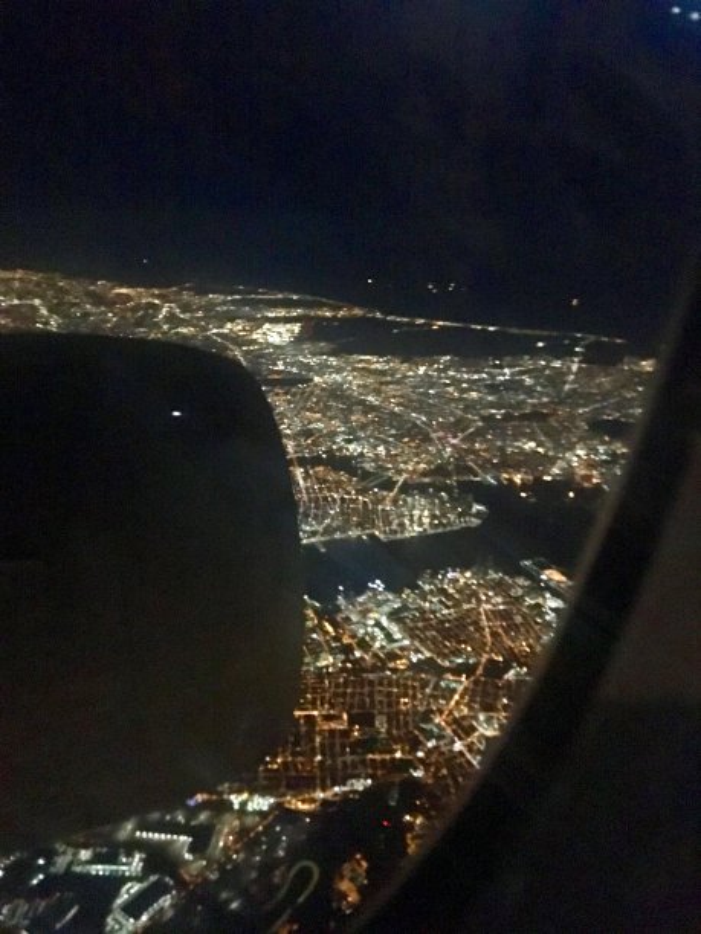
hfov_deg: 48.2
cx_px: 350
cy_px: 467
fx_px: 783
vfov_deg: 61.7
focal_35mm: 29
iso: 2000
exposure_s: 1/15
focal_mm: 4.15
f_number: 2.2
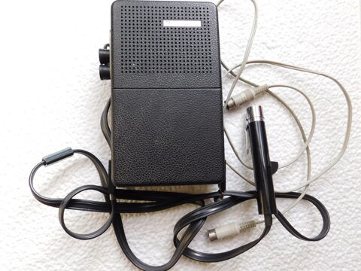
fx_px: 240
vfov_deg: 58.9
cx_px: 180
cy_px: 136
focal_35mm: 23
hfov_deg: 73.9
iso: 125
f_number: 3
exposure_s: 1/60
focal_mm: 4
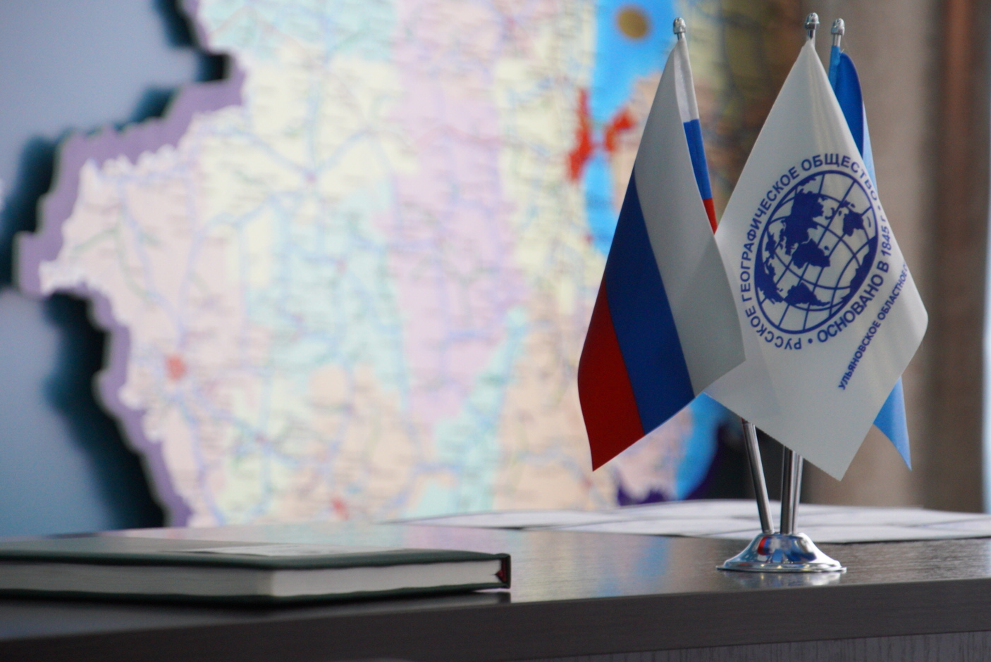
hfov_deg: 8.9
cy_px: 312
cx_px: 508
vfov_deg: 6.0
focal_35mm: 231
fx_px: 6364
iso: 2000
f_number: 6.3
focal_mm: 134
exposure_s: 1/125
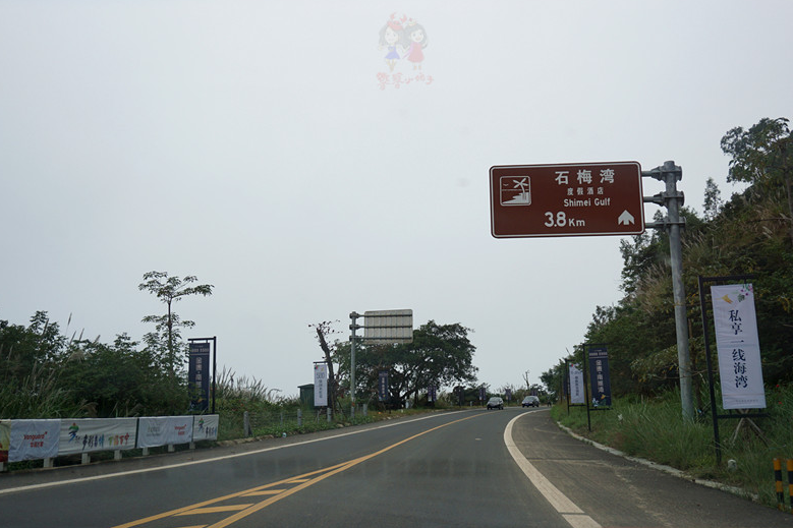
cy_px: 264
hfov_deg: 50.1
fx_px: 848
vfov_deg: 34.6
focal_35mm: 39
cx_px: 402
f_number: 4.5
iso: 200
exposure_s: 1/2000
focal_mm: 25
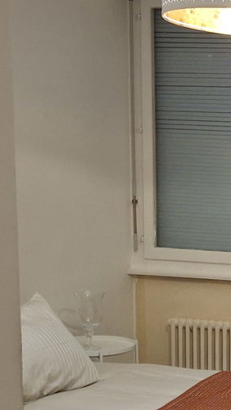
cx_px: 464
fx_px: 947
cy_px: 306
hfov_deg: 12.3
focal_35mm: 87
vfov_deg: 24.2
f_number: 1.8
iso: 500
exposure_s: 1/25
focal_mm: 4.69
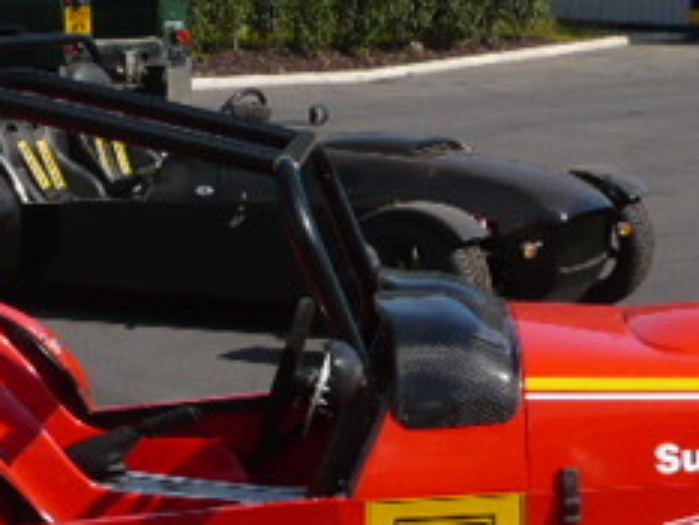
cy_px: 447
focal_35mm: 96
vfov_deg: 15.3
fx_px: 1940
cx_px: 408
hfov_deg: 20.4
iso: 100
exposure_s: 1/250
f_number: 8
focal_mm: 5.8
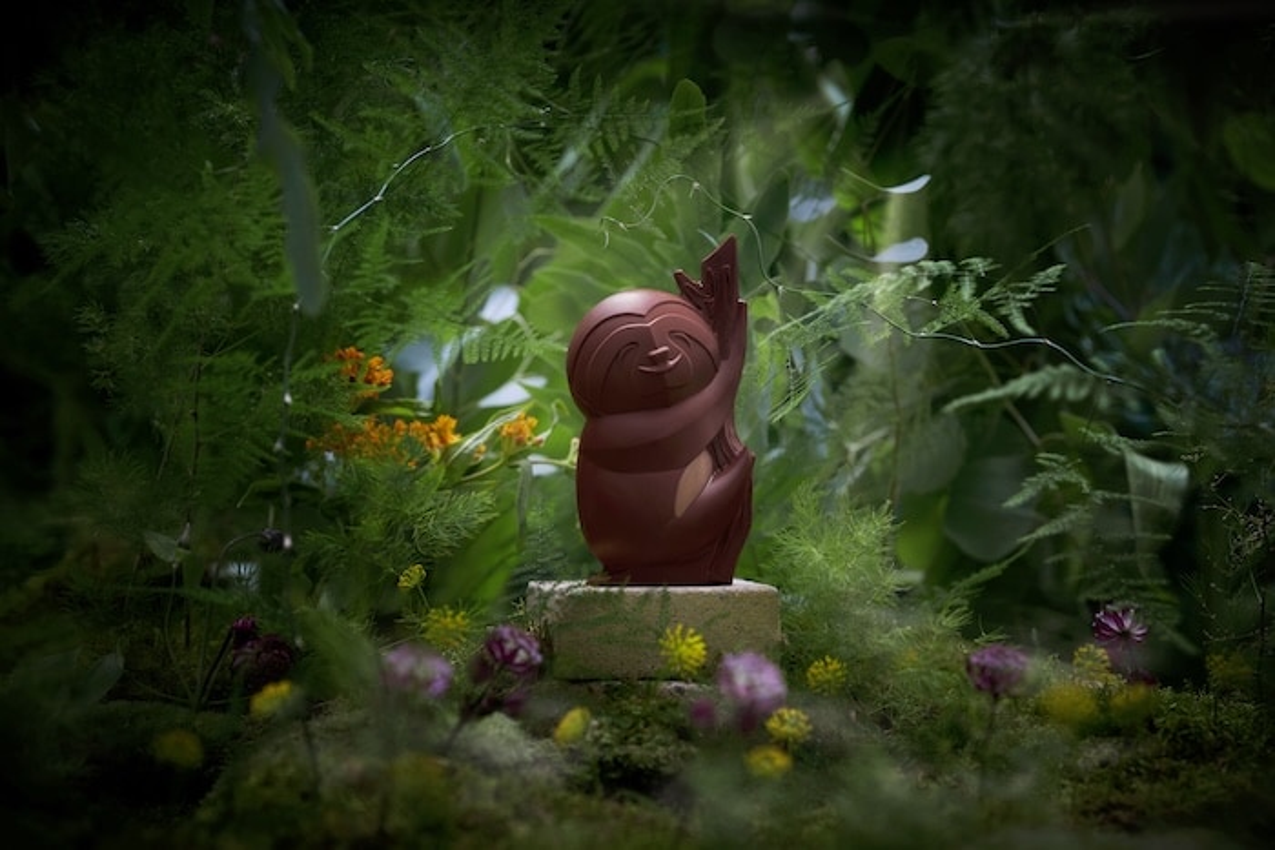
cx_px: 638
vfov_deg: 21.9
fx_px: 2196
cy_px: 425
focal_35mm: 62
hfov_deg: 32.4
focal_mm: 62
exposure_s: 1/160
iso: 200
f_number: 3.5
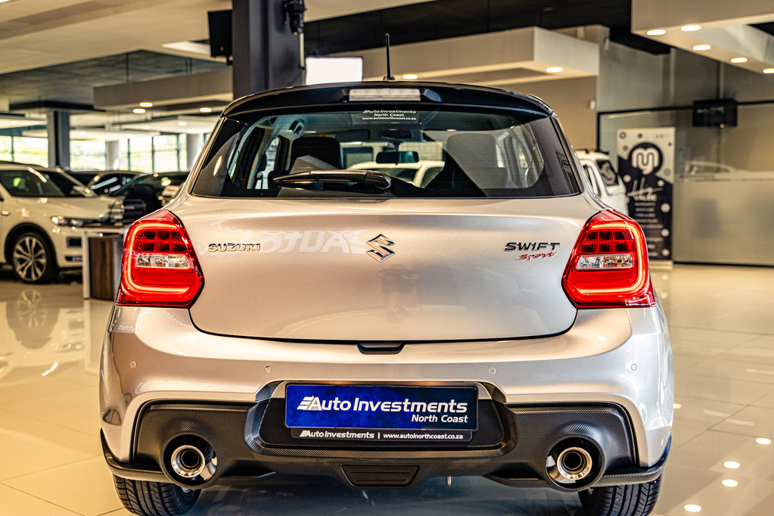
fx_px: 881
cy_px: 258
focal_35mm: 41
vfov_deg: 32.6
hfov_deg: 47.4
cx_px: 387
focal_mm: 41
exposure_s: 1/160
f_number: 4
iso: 320
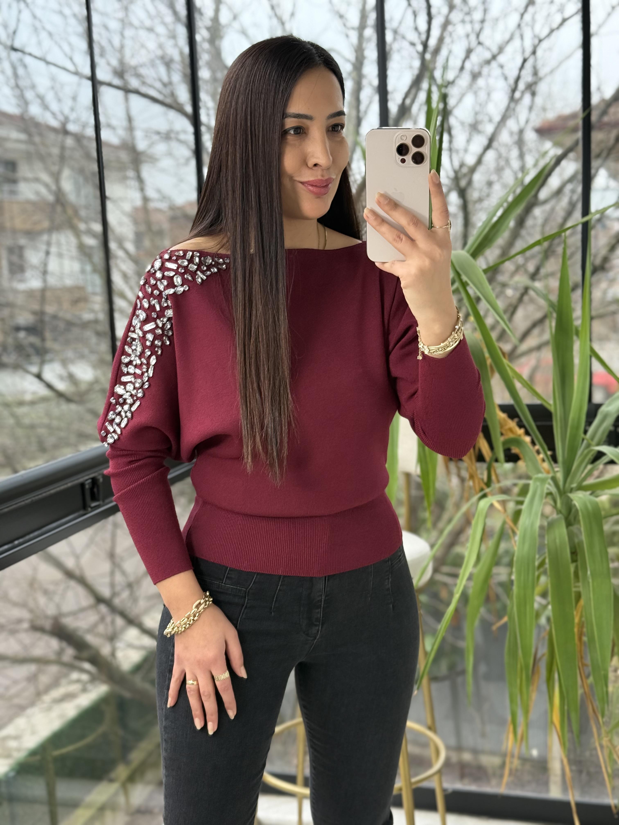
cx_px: 310
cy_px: 412
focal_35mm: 48
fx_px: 1144
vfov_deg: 39.7
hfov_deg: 30.3
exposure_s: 1/242
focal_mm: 6.76
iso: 125
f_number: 1.78
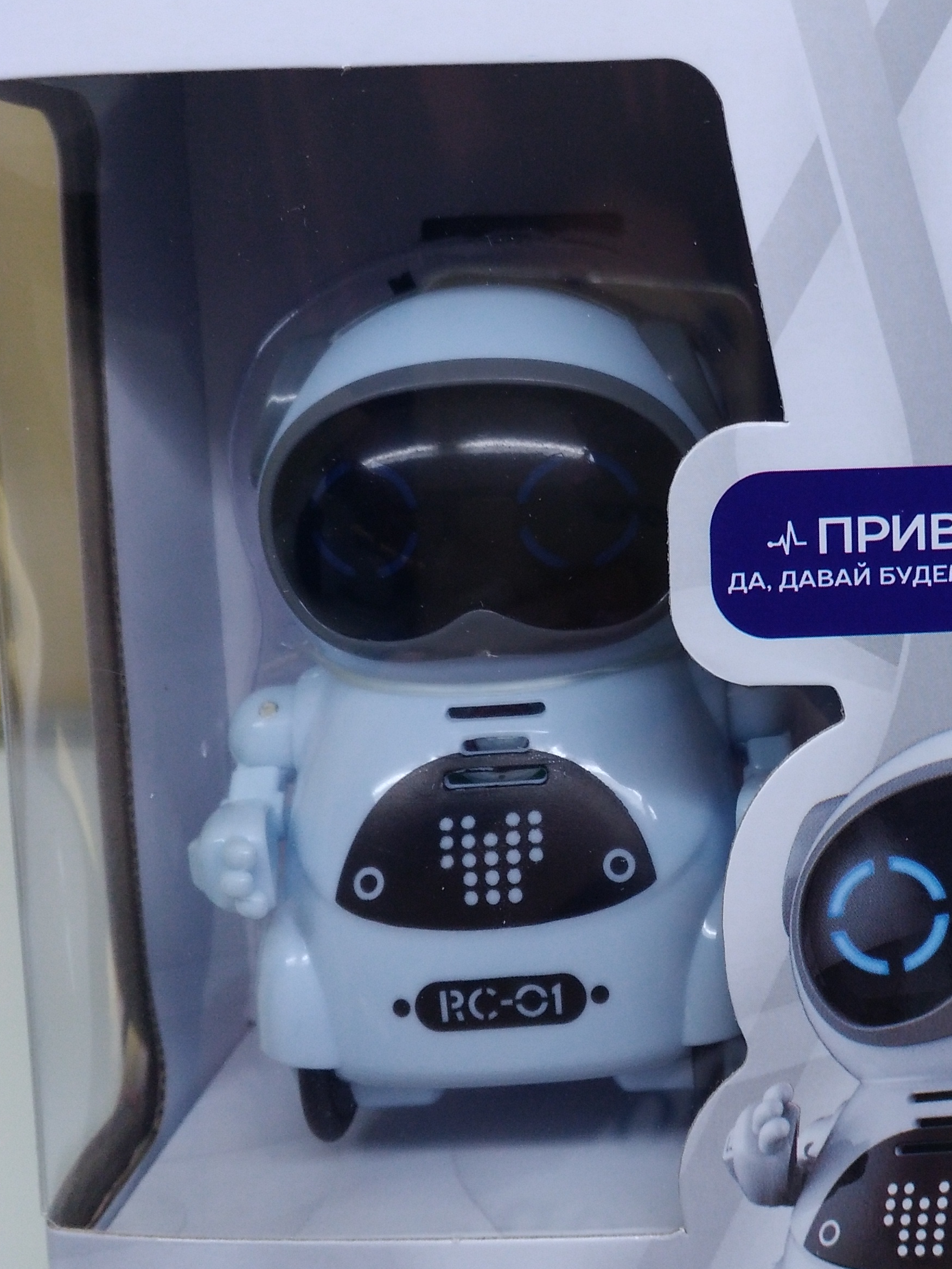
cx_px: 761
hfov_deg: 29.6
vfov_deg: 39.6
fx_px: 1760
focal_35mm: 48
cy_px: 552
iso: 110
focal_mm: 3.79
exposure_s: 1/50
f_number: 2
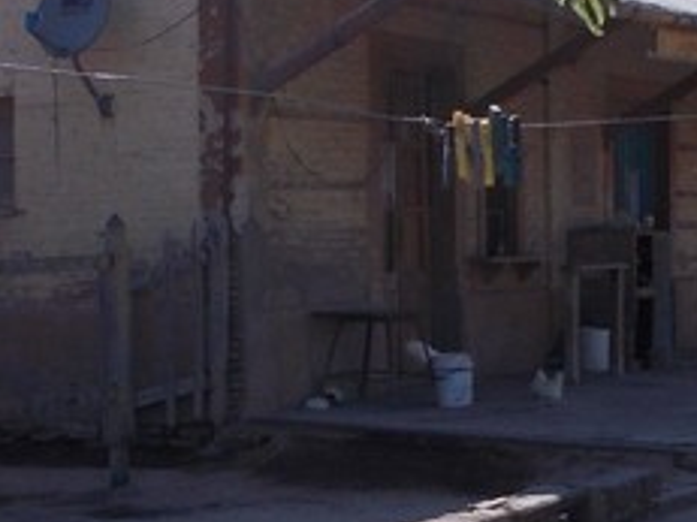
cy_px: 335
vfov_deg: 15.9
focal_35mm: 93
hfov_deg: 21.0
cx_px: 477
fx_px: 1872
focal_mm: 4
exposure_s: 1/400
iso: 80
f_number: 5.4
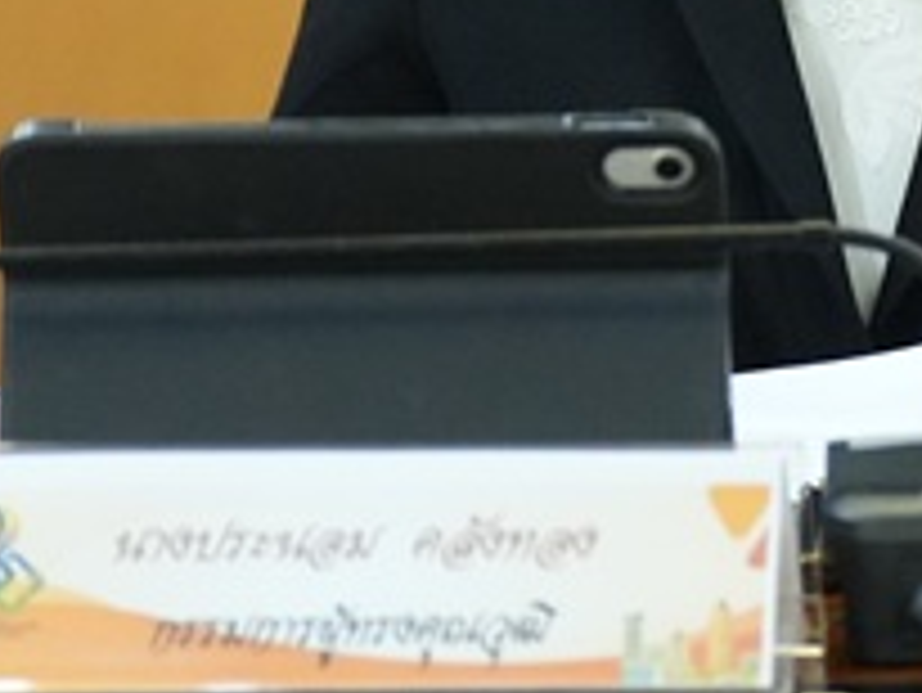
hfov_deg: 5.0
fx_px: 10500
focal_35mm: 394
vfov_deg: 3.8
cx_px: 1709
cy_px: 140
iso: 5000
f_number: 2.8
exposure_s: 1/125
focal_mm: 84
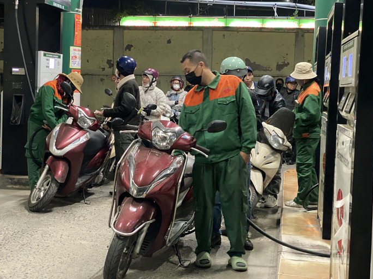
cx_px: 196
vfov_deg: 24.0
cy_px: 116
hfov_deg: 31.7
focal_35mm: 61
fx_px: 657
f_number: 2
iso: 640
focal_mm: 6
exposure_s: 1/33
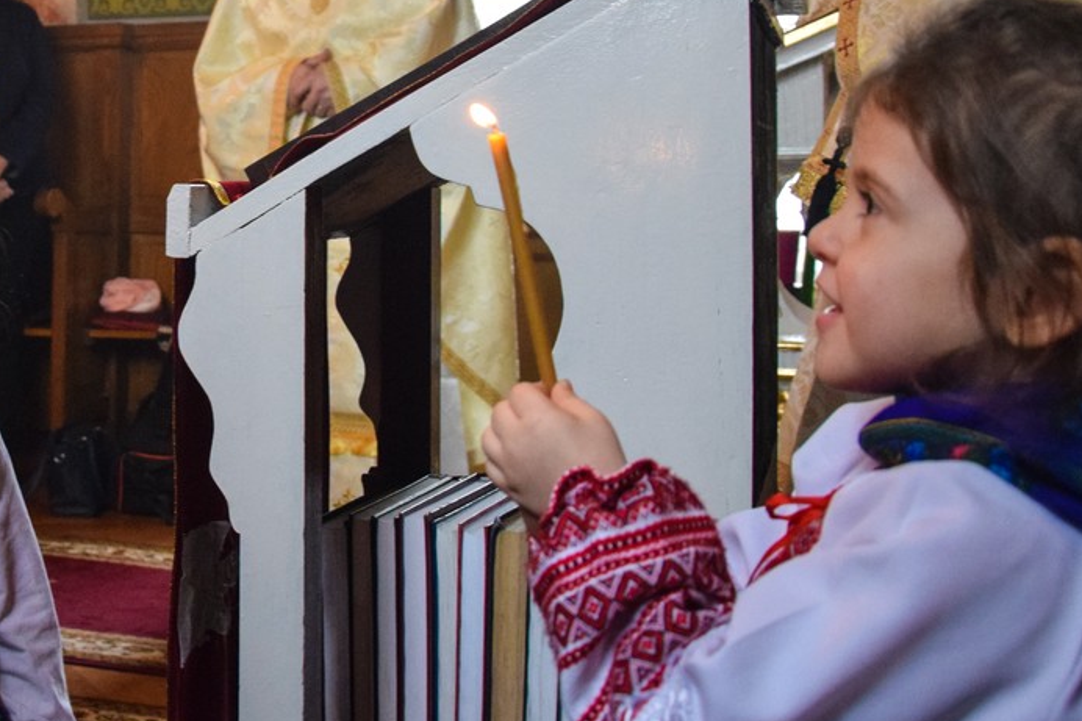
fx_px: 1683
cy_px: 126
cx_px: 132
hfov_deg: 33.9
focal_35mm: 56
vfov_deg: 23.8
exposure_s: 1/125
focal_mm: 18
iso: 1600
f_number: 3.5
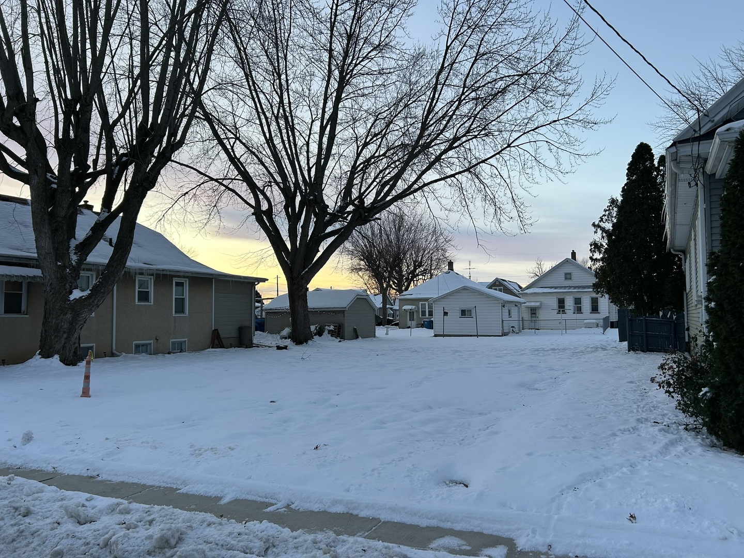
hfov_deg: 67.3
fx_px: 559
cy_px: 279
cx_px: 372
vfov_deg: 53.1
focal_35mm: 26
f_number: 1.5
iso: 80
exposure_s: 1/121
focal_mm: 5.7
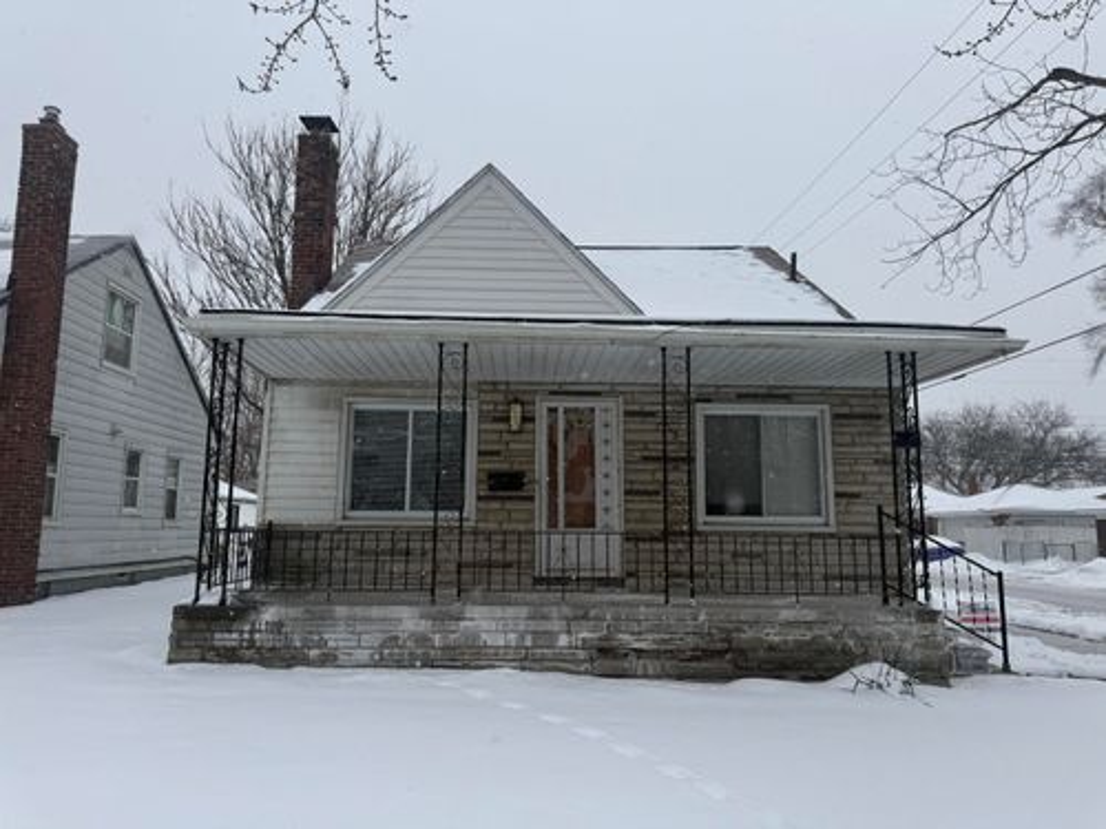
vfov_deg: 56.8
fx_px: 767
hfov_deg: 71.6
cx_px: 553
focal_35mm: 24
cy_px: 414
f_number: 1.78
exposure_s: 1/4167
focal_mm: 6.76
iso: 80
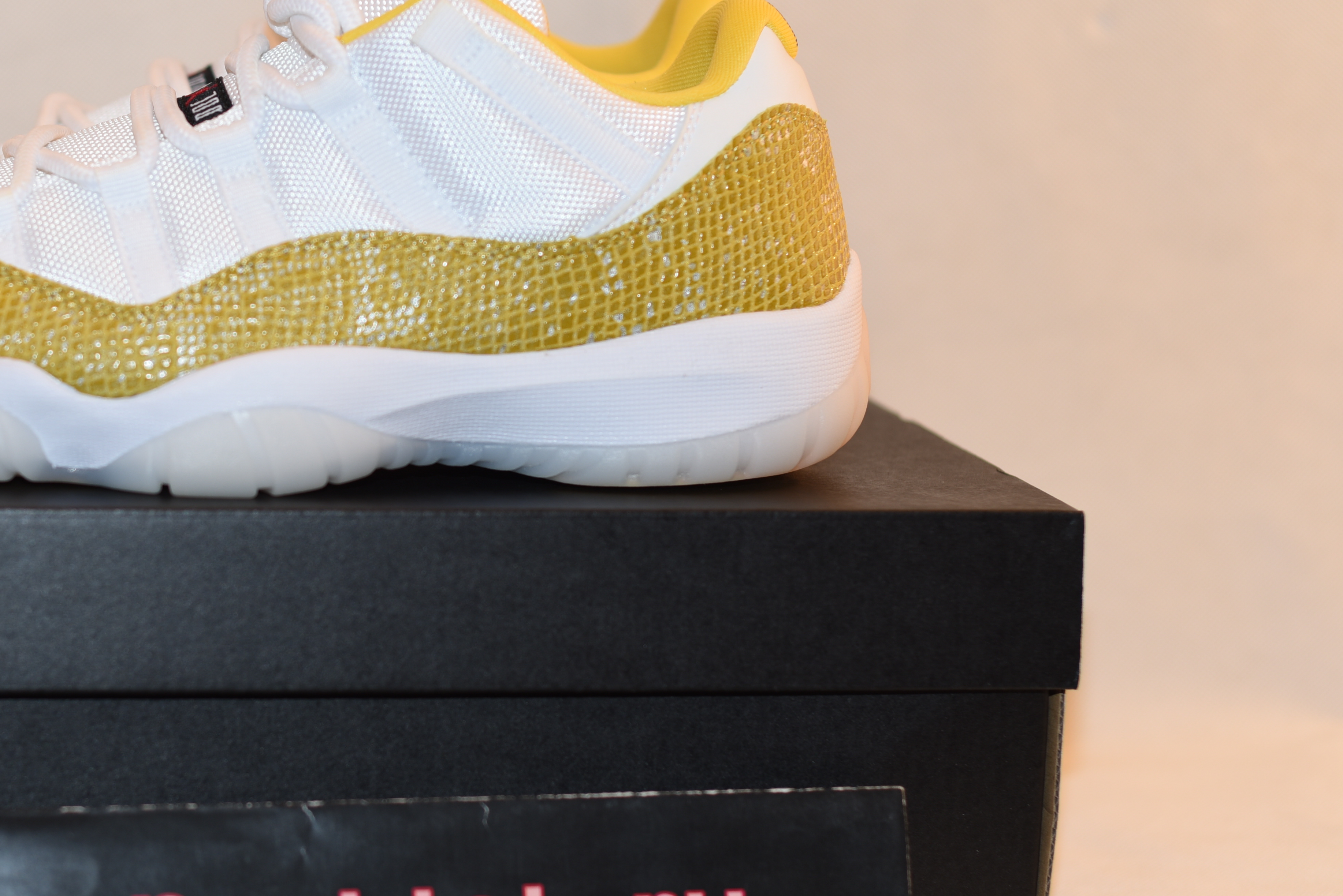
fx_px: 3060
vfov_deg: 16.7
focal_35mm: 82
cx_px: 327
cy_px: 381
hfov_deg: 24.5
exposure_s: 1/60
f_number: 2.8
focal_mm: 50
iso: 100
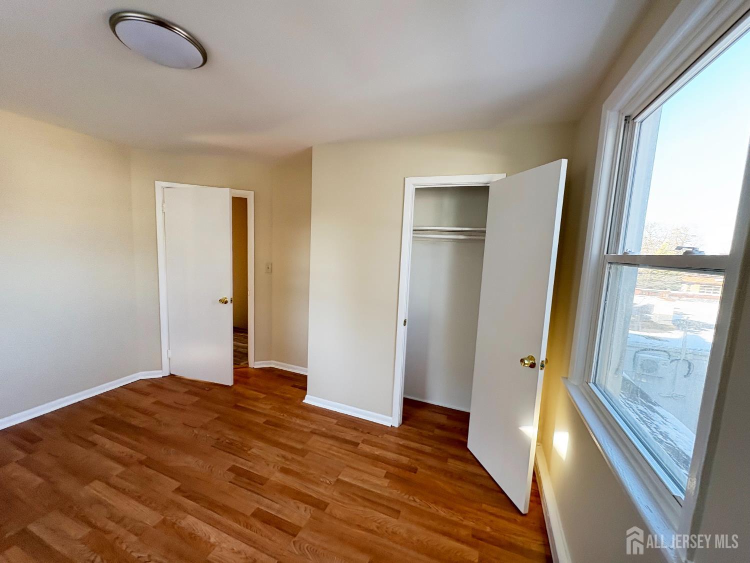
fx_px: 303
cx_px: 375
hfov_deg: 102.1
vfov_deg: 85.7
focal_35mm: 14
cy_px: 282
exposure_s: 1/99
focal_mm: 2.22
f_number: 2.2
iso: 125
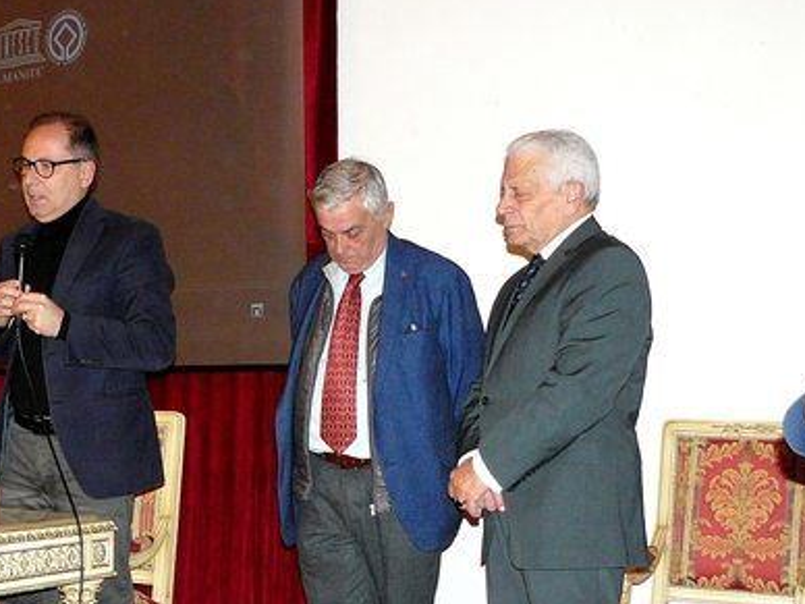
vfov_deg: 25.5
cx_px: 177
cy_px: 420
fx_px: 1326
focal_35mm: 57
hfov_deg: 33.0
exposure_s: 1/30
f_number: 2.8
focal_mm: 6
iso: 320
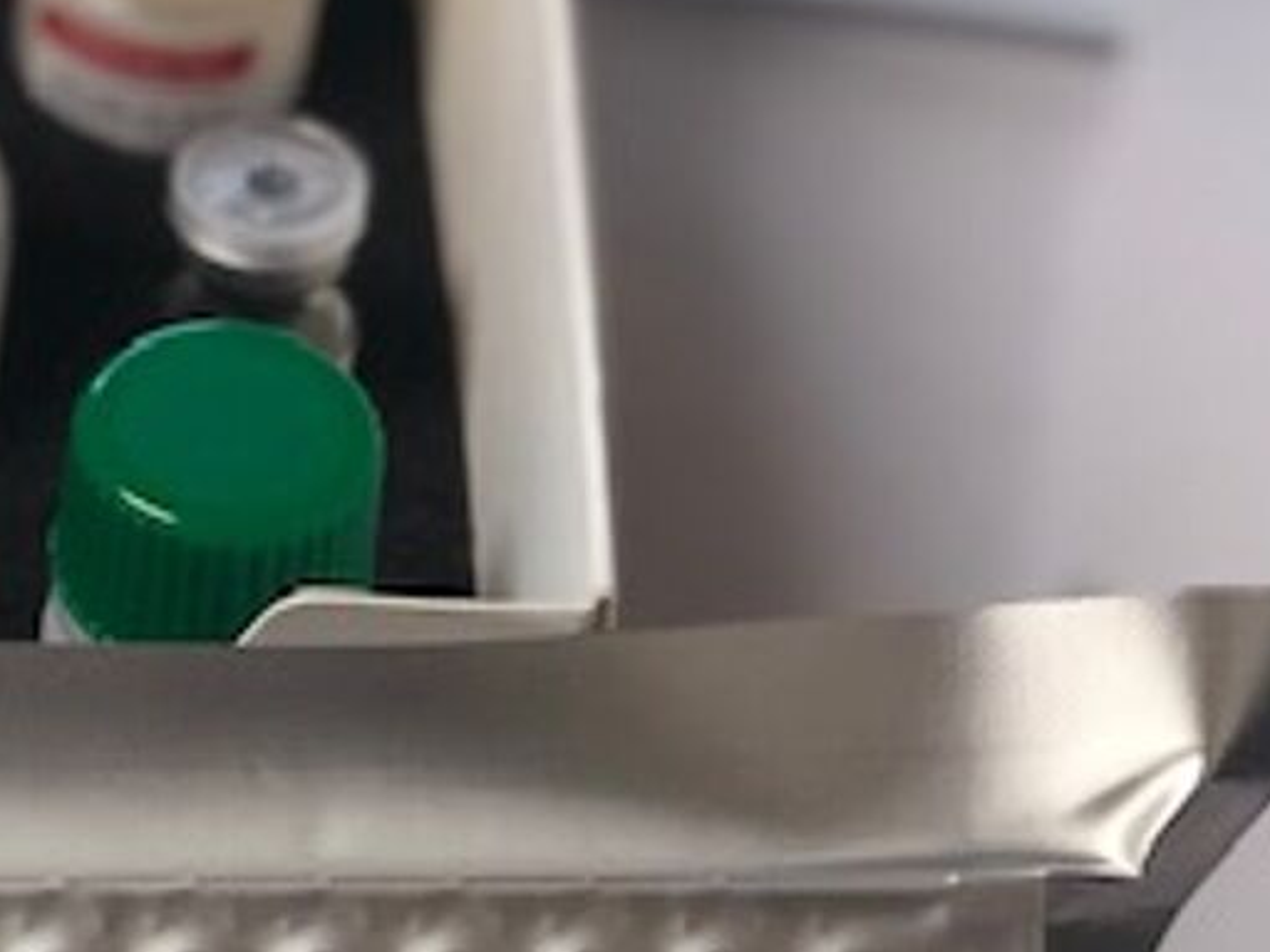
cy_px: 833
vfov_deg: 8.3
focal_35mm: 178
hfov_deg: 10.7
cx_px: -605
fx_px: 6531
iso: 64
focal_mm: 6.6
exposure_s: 1/30
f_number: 2.8
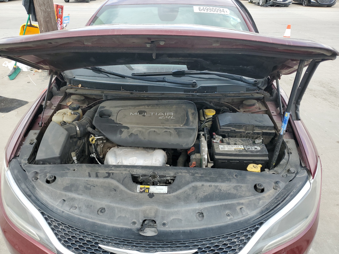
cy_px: 127
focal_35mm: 26
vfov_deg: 53.1
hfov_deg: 67.3
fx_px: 255
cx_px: 170
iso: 50
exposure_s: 1/588
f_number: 1.5
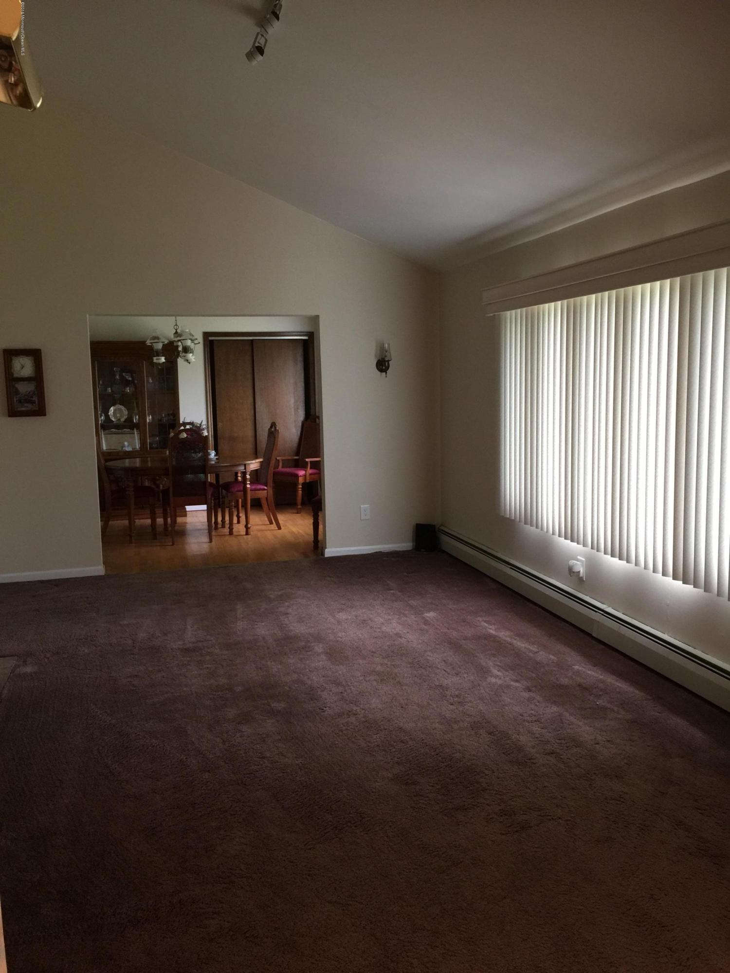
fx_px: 815
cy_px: 486
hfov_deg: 48.2
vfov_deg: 61.7
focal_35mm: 29
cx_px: 365
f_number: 2.2
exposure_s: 1/15
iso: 64
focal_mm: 4.15
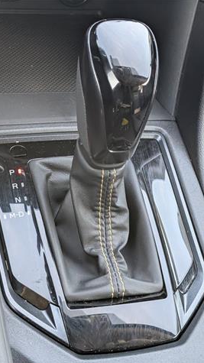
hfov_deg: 16.7
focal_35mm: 72
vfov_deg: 29.4
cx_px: 119
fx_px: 693
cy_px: 182
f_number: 1.68
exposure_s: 1/227
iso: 620
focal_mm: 6.9
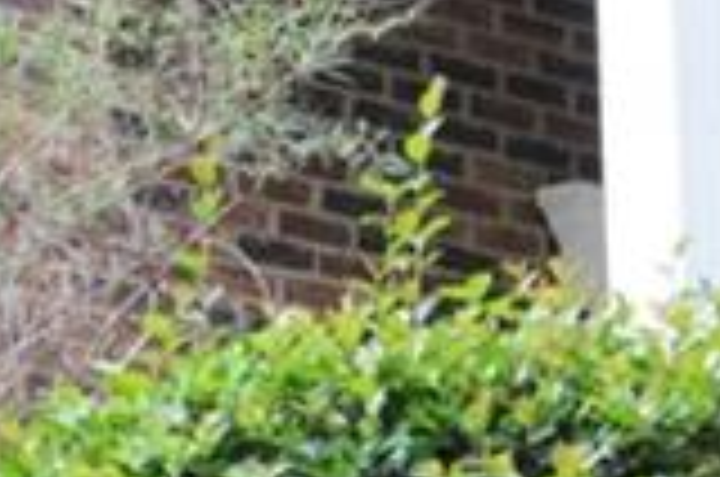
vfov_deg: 6.7
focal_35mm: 201
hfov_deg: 10.2
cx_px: 306
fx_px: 4016
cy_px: 799
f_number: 4
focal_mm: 21
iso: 200
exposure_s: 1/250
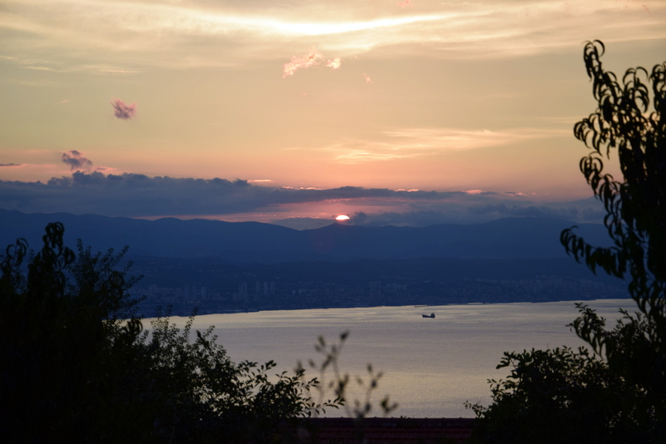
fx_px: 1832
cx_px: 333
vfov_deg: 13.8
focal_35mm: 99
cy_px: 222
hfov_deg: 20.6
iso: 200
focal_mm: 66
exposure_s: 1/200
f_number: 6.3
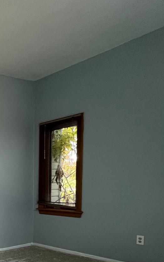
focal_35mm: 34
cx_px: -92
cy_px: 205
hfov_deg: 25.8
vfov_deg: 53.4
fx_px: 243
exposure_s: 1/120
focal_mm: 1.57
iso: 160
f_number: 1.8
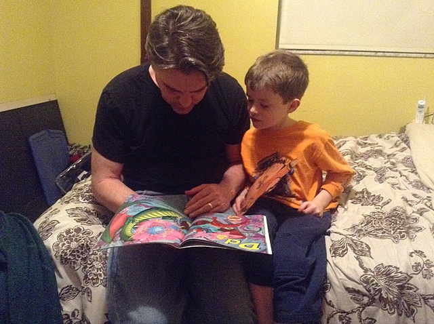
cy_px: 162
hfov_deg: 55.4
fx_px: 413
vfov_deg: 42.8
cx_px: 217
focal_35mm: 33
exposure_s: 1/15
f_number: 2.4
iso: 640
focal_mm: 3.3
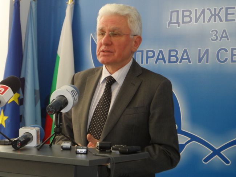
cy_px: 88
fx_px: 709
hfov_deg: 18.9
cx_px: 118
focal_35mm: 104
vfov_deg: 14.2
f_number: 4.6
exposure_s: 1/45
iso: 200
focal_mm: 17
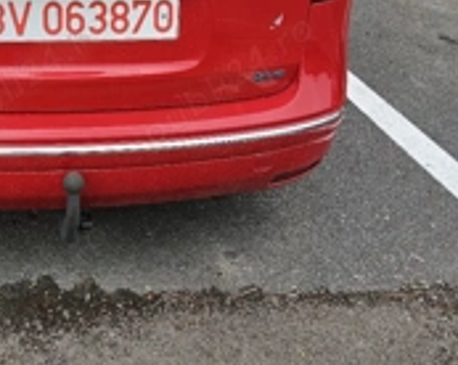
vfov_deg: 28.8
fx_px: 704
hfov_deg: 34.6
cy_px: 114
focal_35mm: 52
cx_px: 74
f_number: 1.8
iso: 40
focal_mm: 5.4
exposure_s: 1/500
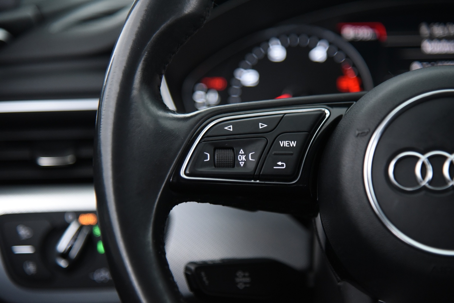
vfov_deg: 11.4
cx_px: 227
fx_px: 1514
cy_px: 152
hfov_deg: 17.1
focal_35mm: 120
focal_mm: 120
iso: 4000
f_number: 4
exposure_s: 1/25
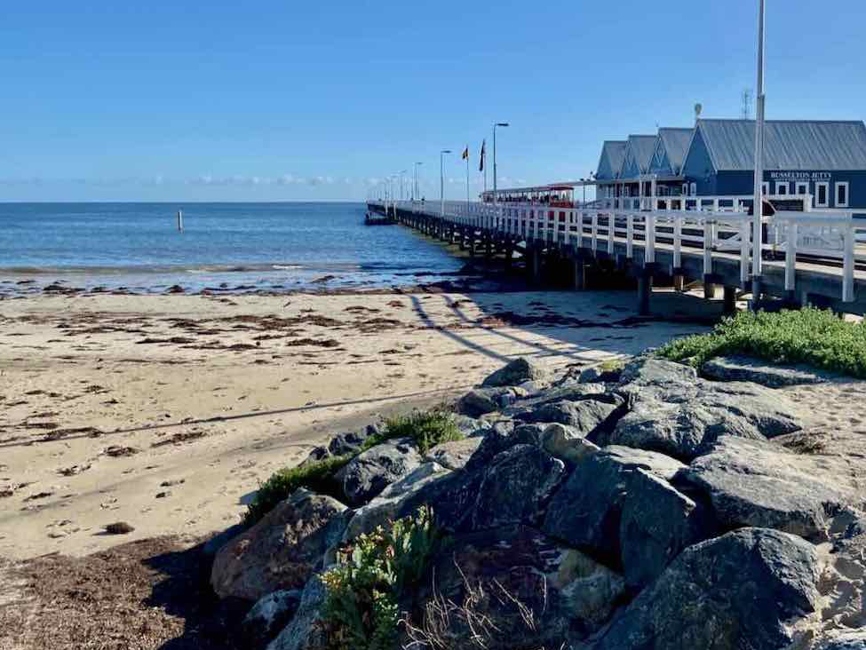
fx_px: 801
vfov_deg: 44.1
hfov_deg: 56.4
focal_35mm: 32
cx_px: 519
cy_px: 285
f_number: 1.8
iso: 32
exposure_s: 1/3731
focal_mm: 4.25
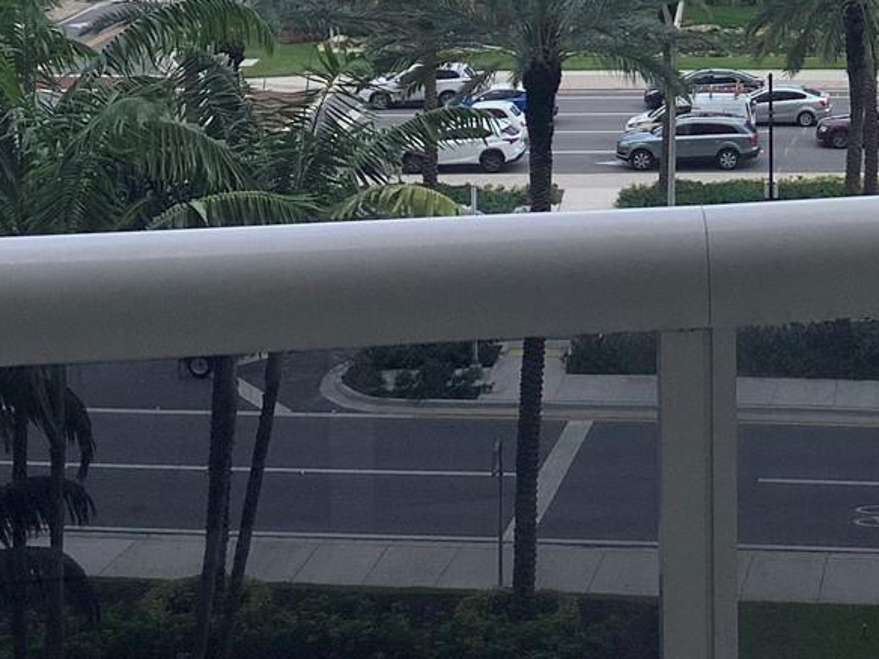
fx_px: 2158
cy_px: -172
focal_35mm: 85
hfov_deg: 22.2
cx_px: 871
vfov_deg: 16.5
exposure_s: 1/1058
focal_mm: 3.3
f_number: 2.4
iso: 25
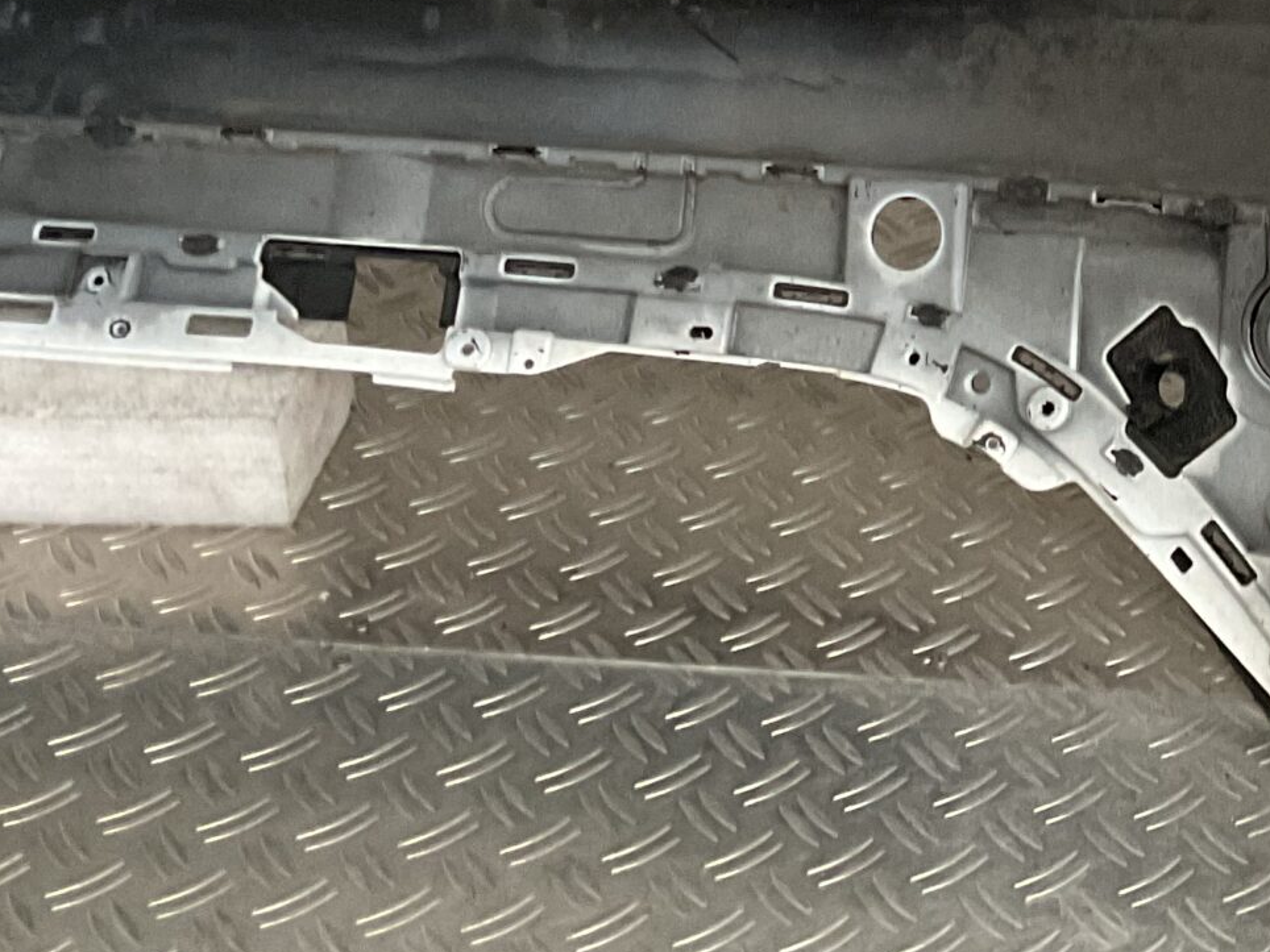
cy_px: 22
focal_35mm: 77
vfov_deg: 18.7
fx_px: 2825
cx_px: 1327
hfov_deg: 24.0
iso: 250
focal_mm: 3
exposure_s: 1/60
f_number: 1.8
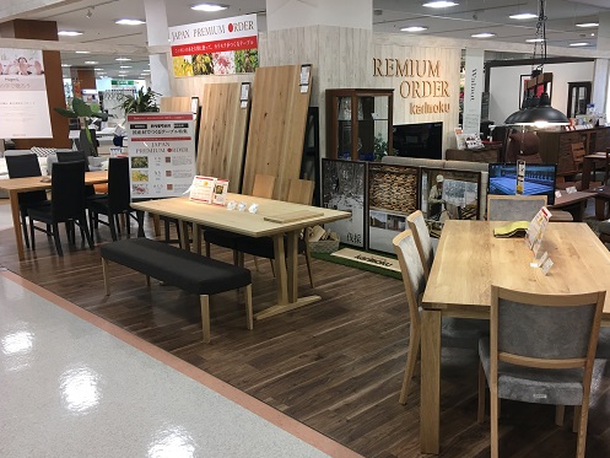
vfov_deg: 40.7
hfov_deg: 52.5
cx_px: 340
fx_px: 617
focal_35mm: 35
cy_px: 247
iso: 40
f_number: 2.2
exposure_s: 1/30
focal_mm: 4.15
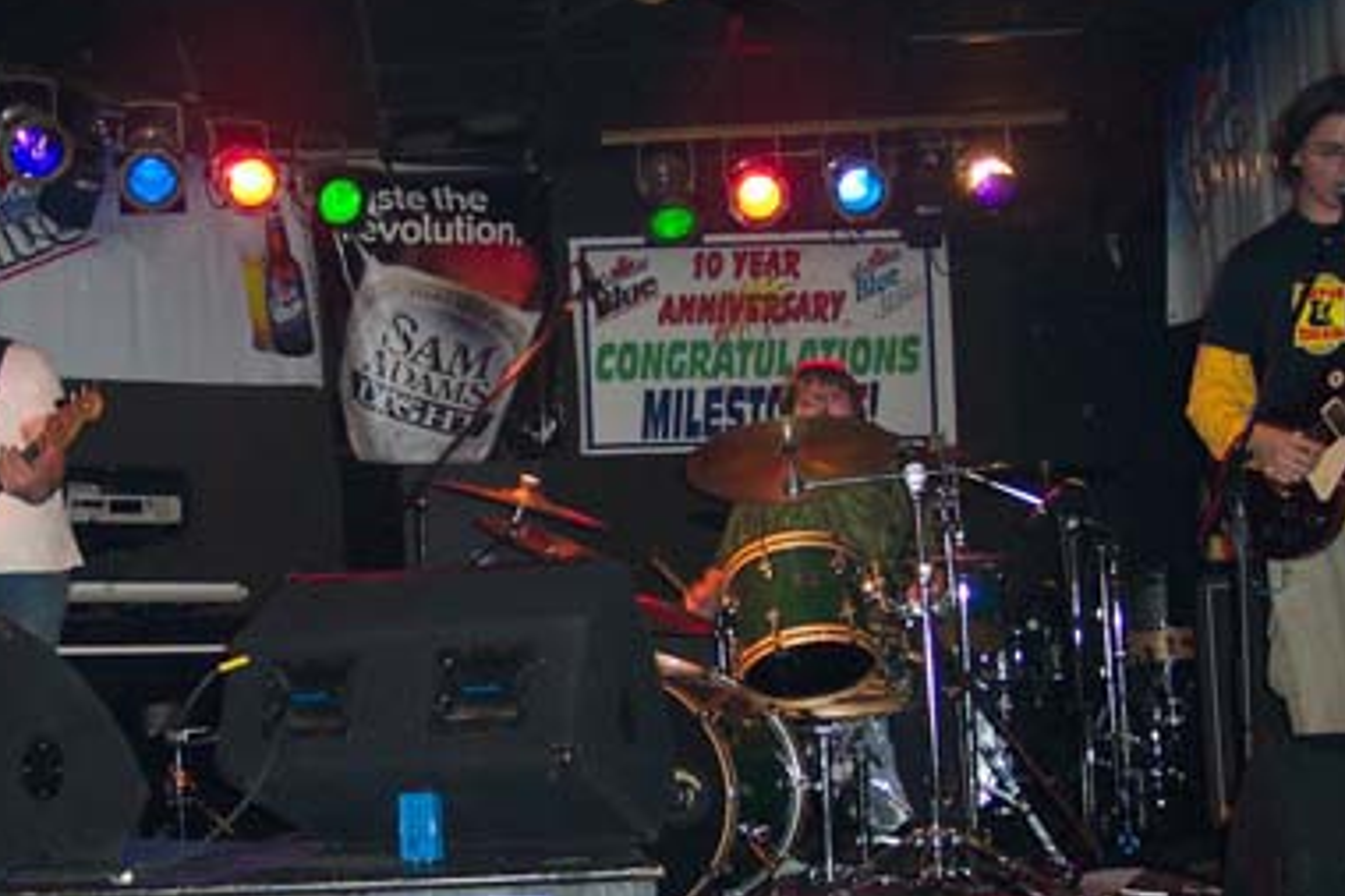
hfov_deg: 36.3
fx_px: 2017
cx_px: 396
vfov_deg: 24.9
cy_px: 588
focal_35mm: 54
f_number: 2.8
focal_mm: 8
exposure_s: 1/30
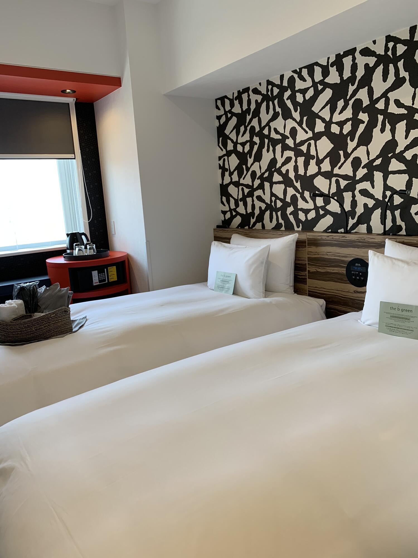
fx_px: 419
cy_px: 279
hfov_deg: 53.1
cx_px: 209
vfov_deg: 67.3
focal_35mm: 26
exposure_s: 1/100
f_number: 1.8
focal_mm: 4.25
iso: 64
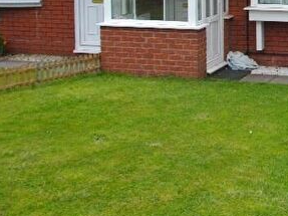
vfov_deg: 18.0
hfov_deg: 23.8
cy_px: -37
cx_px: 300
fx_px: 649
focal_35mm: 78
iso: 105
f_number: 2.9
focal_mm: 5.7
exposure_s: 1/125
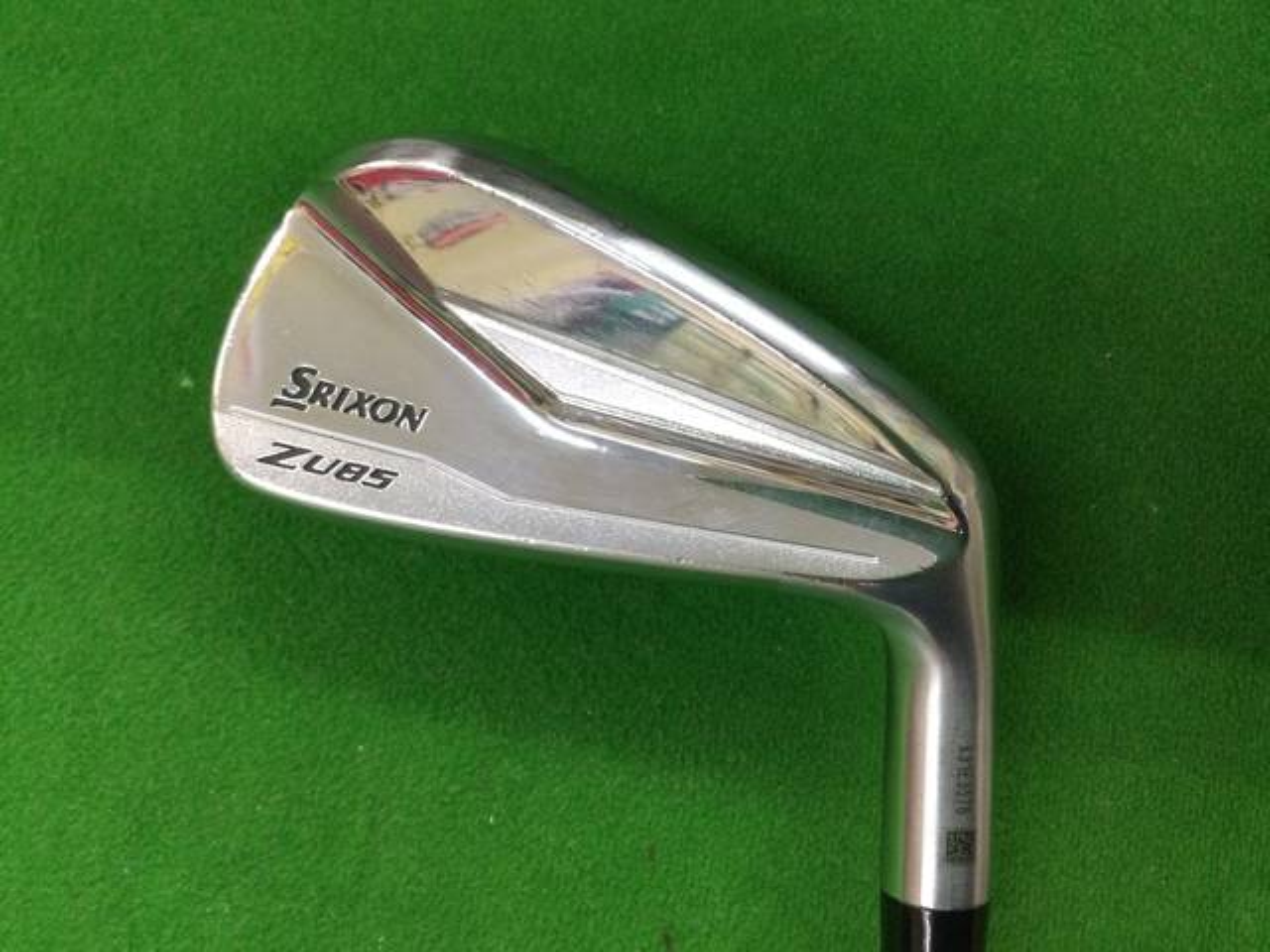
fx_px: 1137
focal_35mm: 31
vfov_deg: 45.4
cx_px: 635
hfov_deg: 58.4
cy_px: 476
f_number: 2.4
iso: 64
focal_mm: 3.3
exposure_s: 1/30
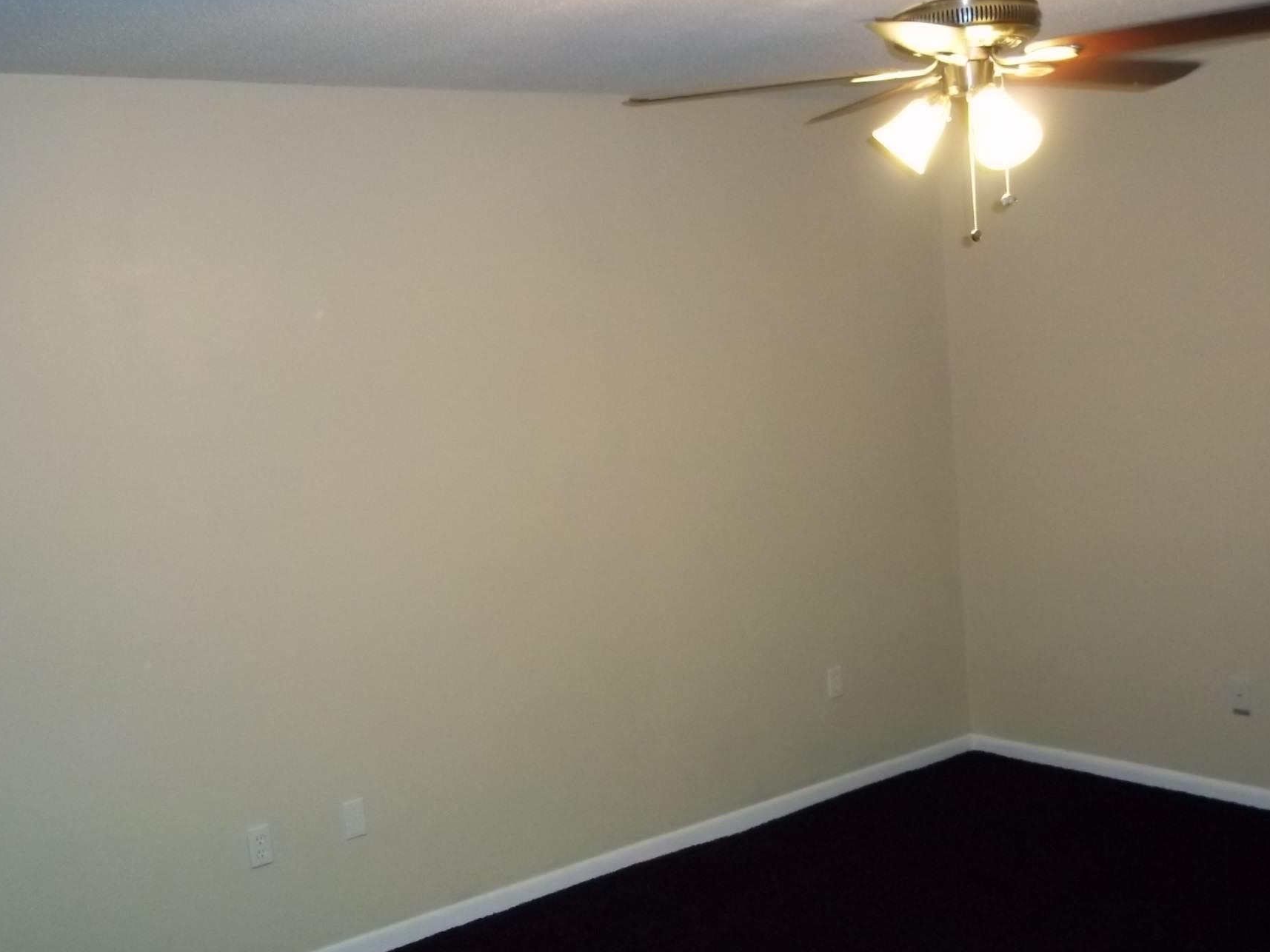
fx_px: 1577
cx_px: 671
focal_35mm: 43
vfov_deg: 33.6
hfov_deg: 43.8
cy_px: 502
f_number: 3.1
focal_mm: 6.5
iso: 320
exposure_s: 1/30
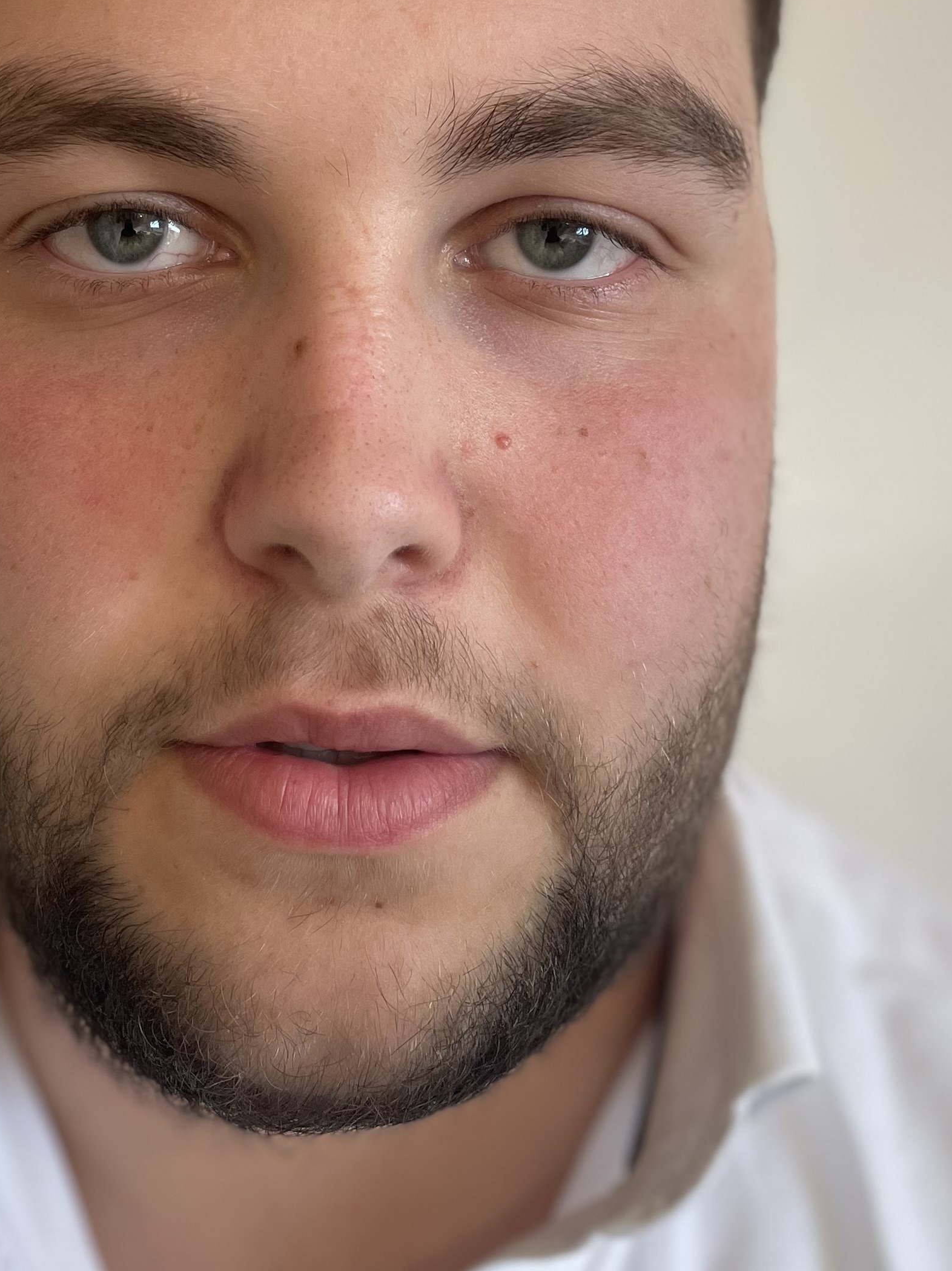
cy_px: 359
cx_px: 346
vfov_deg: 37.5
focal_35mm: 50
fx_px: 1834
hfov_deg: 29.0
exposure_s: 1/100
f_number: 1.6
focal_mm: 4.2
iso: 100
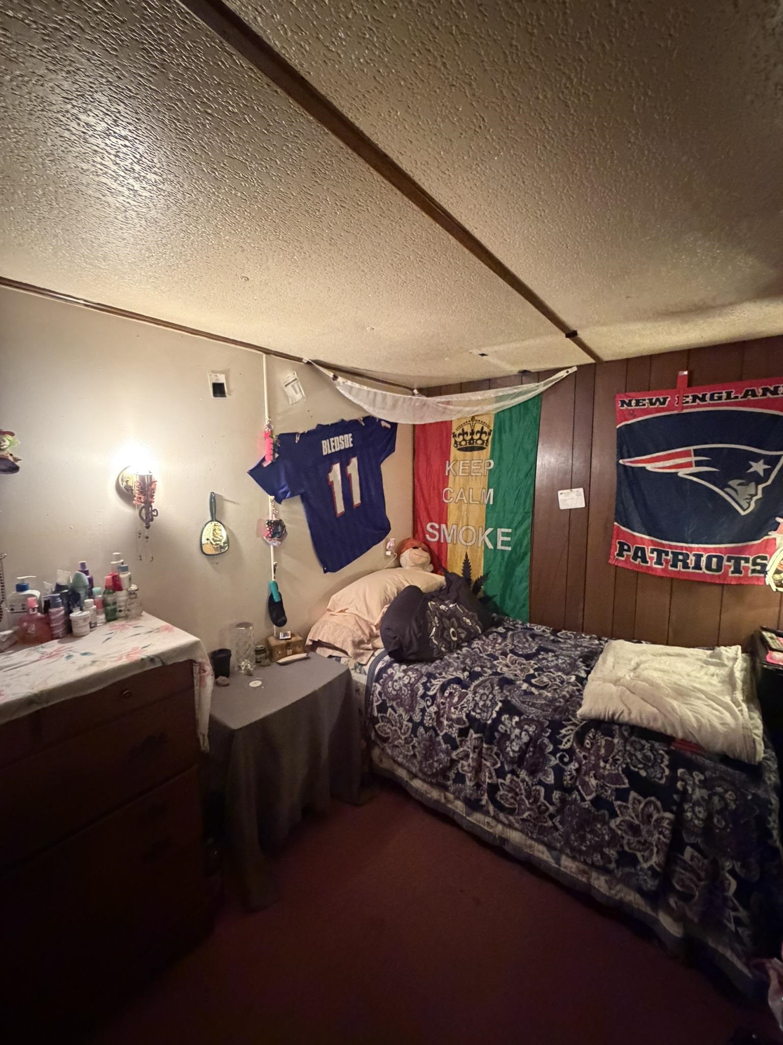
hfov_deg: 85.7
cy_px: 522
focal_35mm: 14
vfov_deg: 102.1
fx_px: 422
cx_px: 392
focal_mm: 2.22
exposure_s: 1/40
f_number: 2.2
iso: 1250
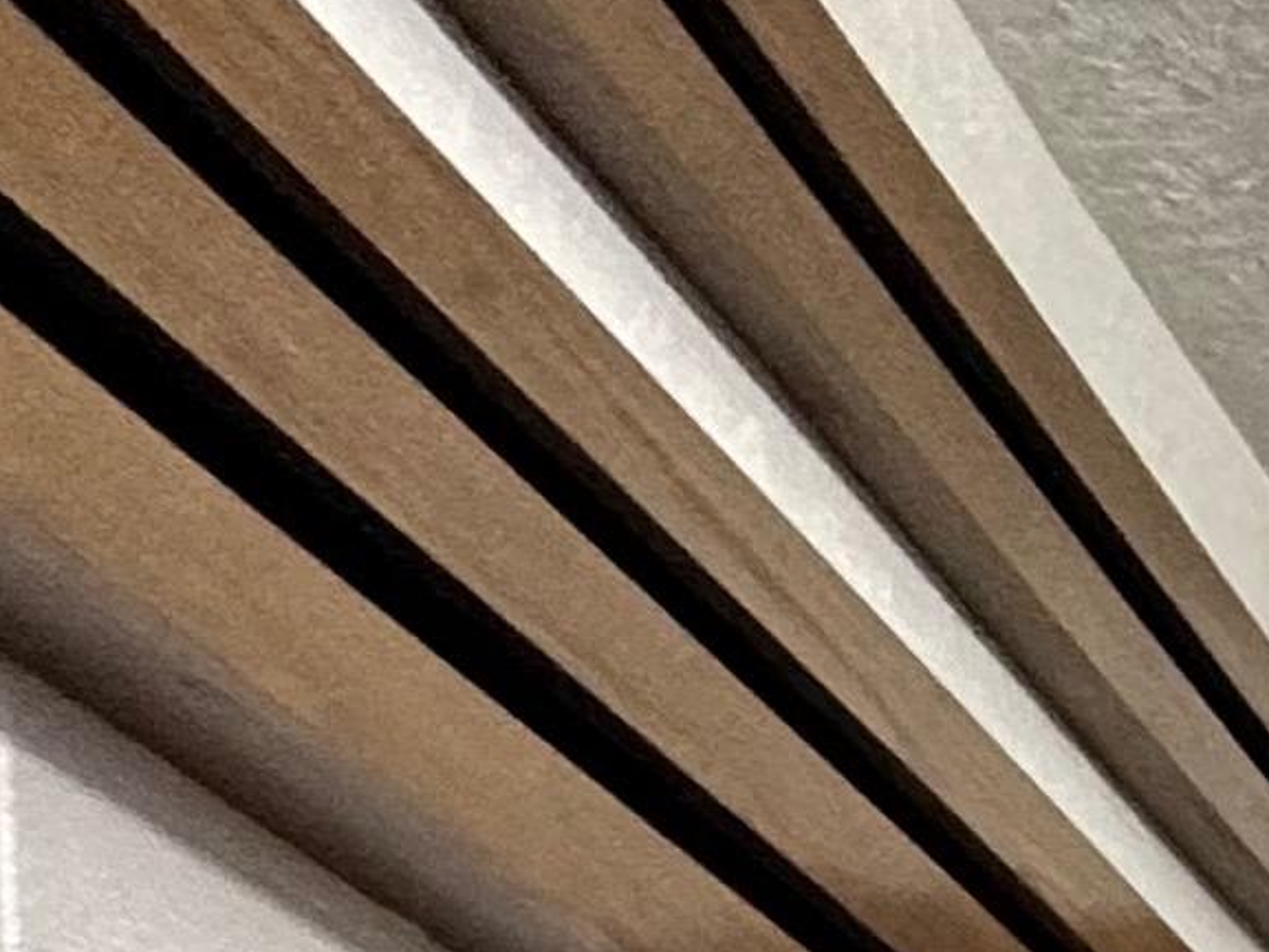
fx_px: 3593
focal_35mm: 98
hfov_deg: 10.1
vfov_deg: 12.2
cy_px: 2259
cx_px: 4243
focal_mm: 2.22
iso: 250
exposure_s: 1/60
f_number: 2.2
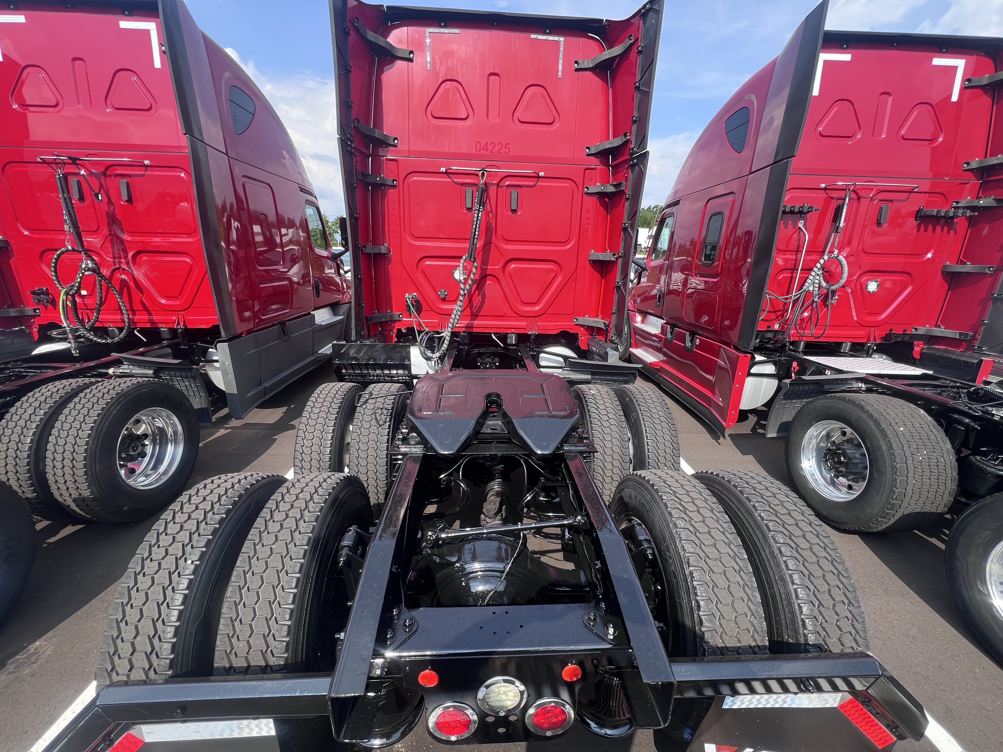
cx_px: 502
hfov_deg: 106.2
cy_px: 376
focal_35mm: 13
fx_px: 377
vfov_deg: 89.9
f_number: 1.8
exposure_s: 1/395
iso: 32
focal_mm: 1.57
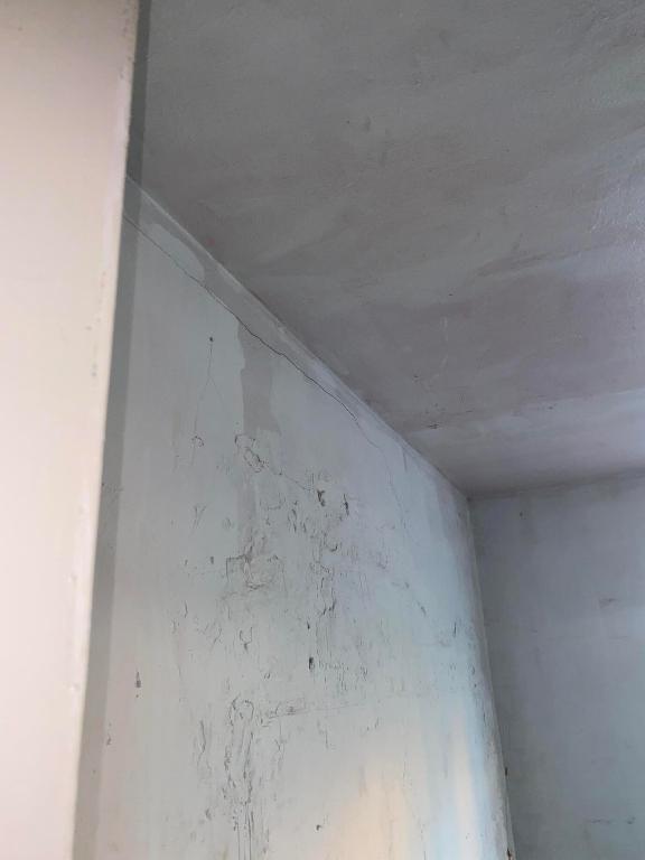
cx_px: 322
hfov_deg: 53.1
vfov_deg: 67.3
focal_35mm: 26
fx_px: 646
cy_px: 430
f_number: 1.8
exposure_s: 1/17
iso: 40
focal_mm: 4.25
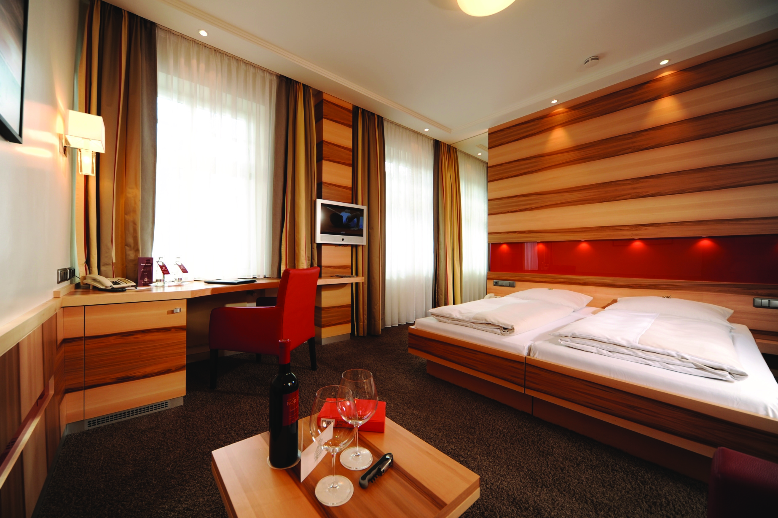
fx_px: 281
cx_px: 367
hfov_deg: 108.2
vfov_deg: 85.4
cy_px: 252
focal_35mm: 13
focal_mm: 12
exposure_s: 1/40
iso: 200
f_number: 7.1
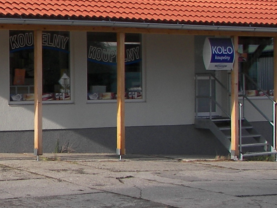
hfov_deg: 17.8
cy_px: 67
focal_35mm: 105
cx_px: -54
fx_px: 840
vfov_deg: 14.1
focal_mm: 6
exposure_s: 1/500
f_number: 2.8
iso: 50
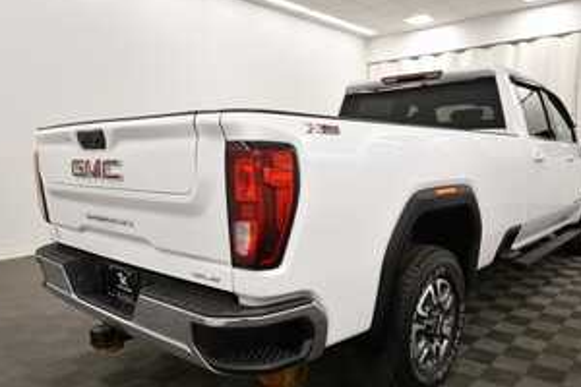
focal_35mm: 28
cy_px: 245
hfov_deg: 65.3
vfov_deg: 46.0
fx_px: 452
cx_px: 325
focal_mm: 14
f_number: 5
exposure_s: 1/200
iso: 800
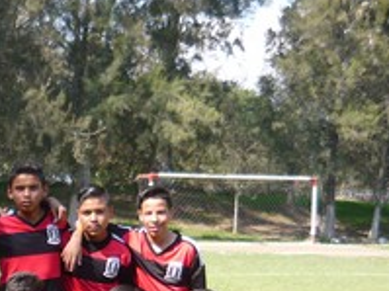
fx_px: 1190
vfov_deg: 13.5
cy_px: 361
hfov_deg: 16.7
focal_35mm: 106
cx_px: -207
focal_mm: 5.5
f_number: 2.8
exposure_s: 1/400
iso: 100
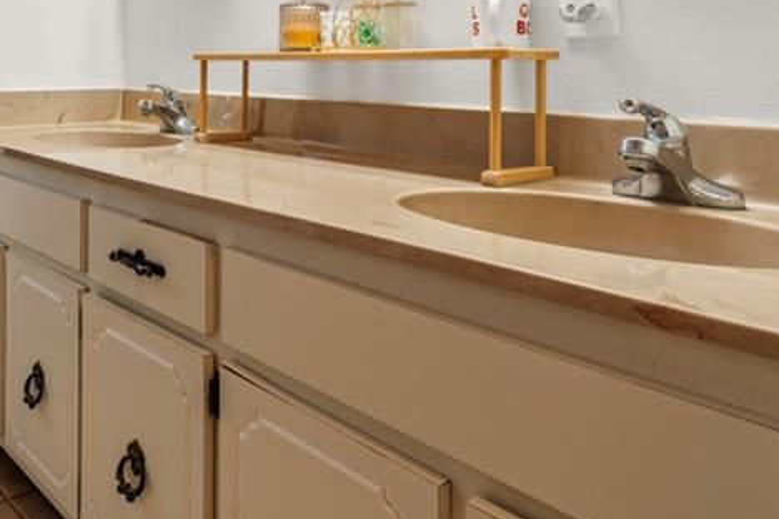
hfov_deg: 51.9
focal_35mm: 35
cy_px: 55
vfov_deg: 35.7
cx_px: 186
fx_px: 757
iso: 100
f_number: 8
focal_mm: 16
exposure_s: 1/1.67
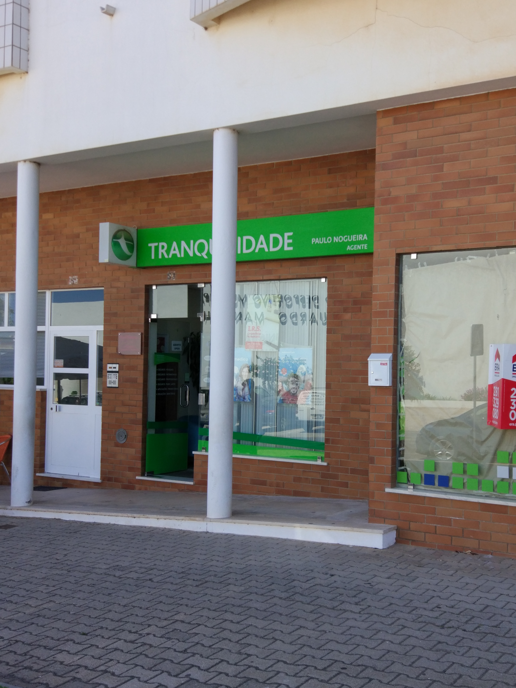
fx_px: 557
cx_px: 258
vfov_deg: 63.4
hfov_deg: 49.7
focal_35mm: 28
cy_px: 344
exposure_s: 1/411
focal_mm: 4.26
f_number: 2
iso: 100
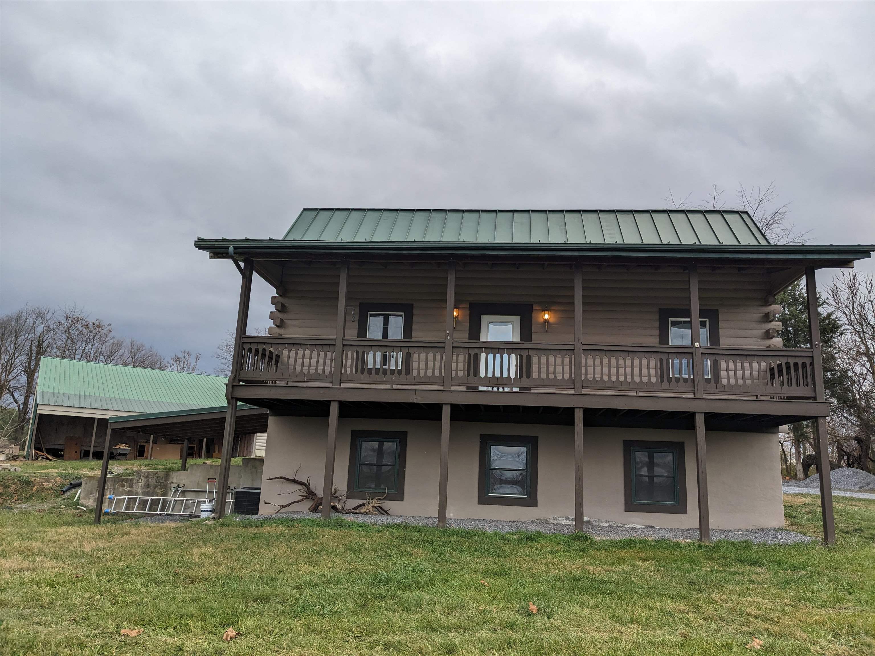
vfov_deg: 51.4
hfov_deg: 65.3
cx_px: 438
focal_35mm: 27
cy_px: 328
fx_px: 682
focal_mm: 4.38
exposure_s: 1/900
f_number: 1.73
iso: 60
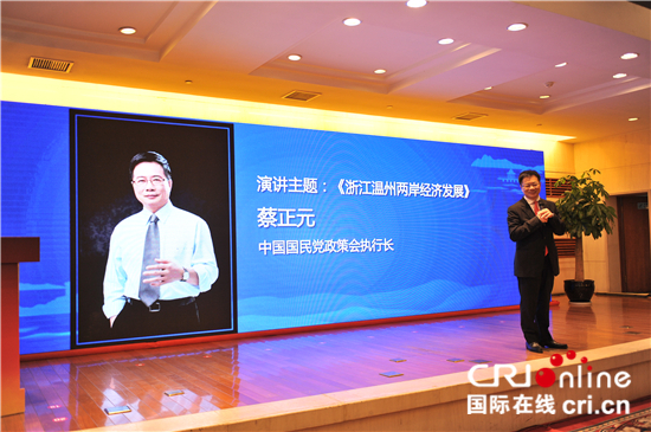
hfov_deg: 58.8
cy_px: 216
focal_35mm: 32
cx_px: 326
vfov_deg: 41.0
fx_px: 578
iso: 1000
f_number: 2.8
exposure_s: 1/200
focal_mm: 32
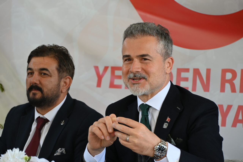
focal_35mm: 120
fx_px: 810
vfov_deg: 11.4
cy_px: 81
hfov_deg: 17.1
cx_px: 122
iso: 640
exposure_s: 1/125
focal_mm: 80
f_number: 5.3
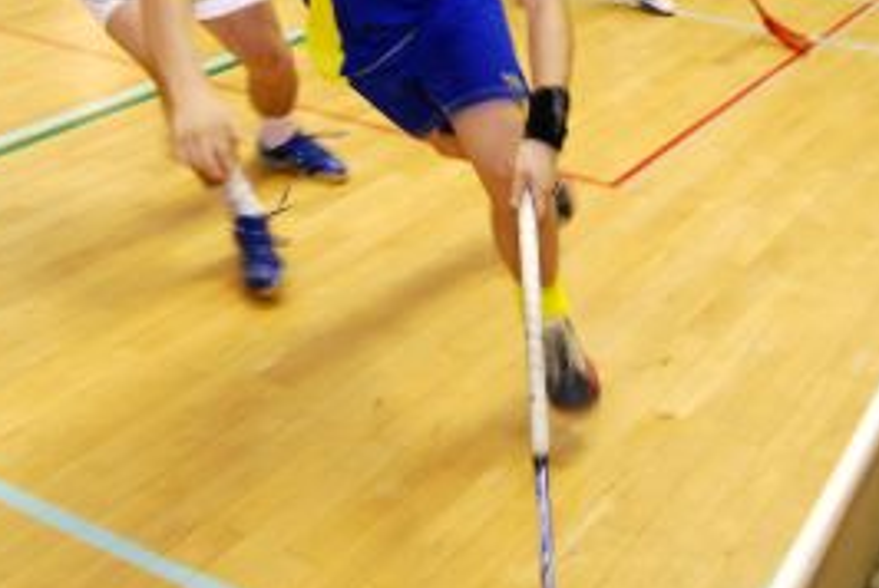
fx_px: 1515
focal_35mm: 62
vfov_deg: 21.4
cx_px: 410
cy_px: 48
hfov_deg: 32.3
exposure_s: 1/100
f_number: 3.8
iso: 800
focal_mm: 22
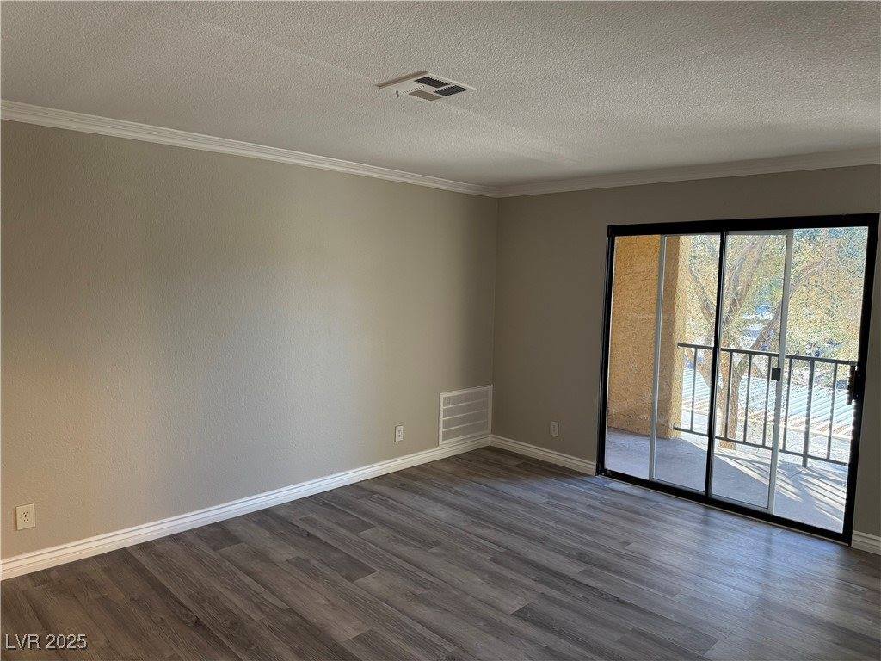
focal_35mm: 24
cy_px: 330
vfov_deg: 56.8
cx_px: 440
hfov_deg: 71.6
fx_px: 611
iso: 200
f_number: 1.78
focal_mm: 6.76
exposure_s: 1/120
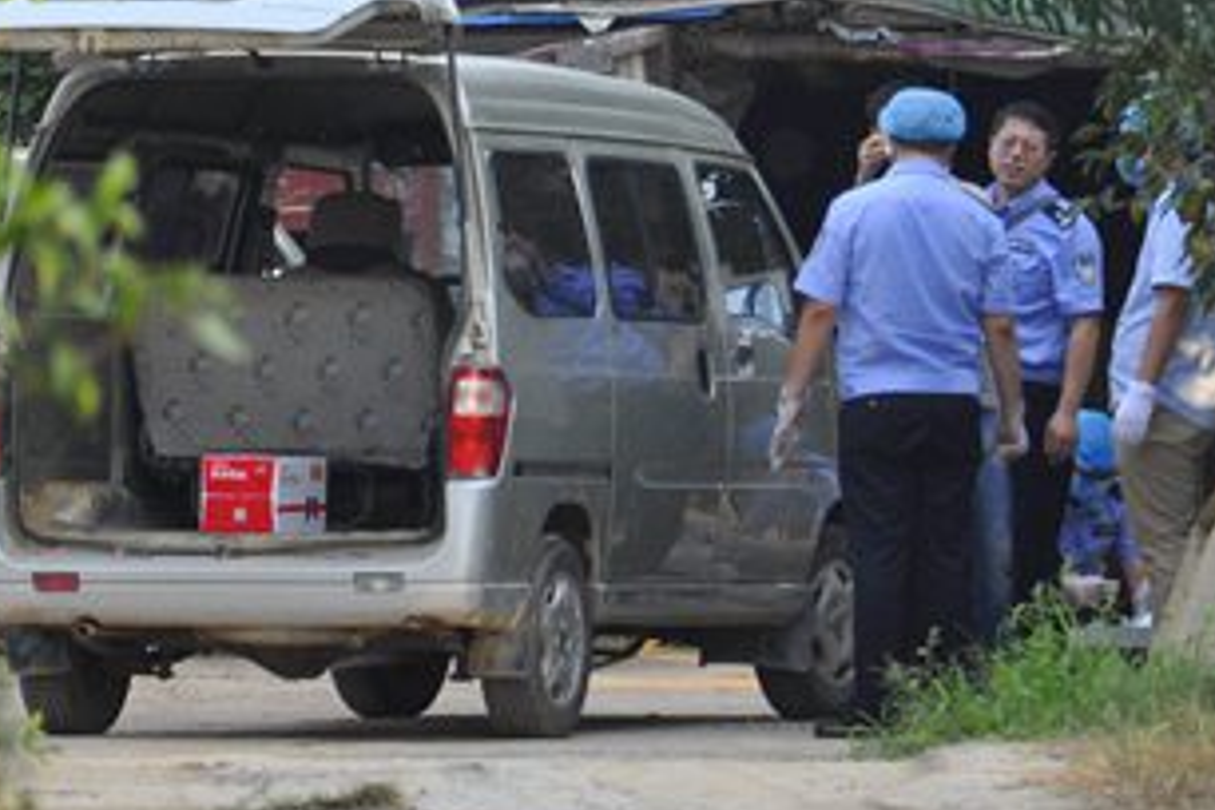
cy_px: 133
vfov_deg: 3.3
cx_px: 834
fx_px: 13880
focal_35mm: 411
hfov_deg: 5.0
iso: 200
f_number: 6.7
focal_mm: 105
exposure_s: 1/250
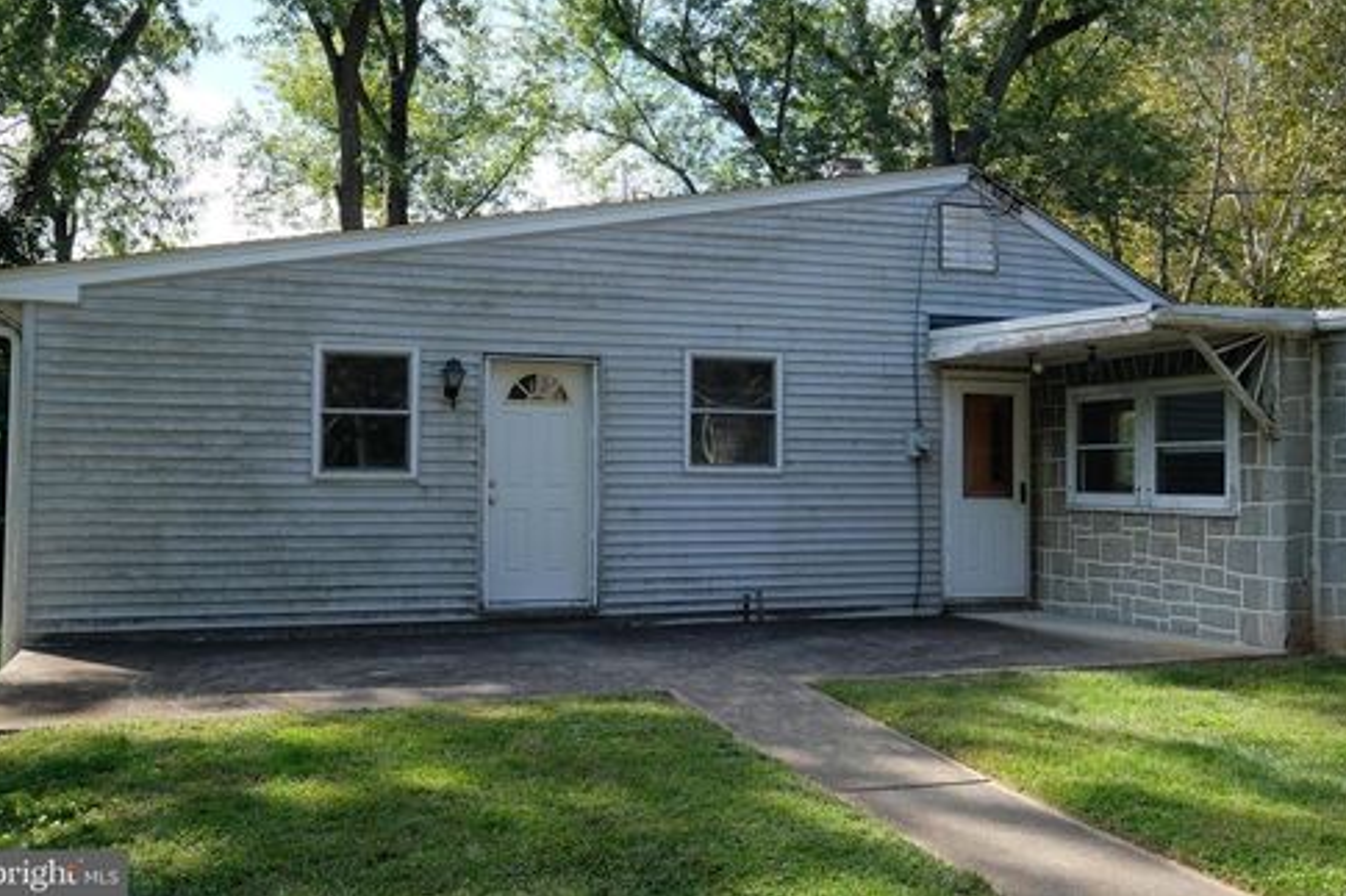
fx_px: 1271
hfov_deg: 55.8
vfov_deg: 38.9
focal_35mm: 34
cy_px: 437
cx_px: 672
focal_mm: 21.9
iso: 400
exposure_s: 1/140
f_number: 8
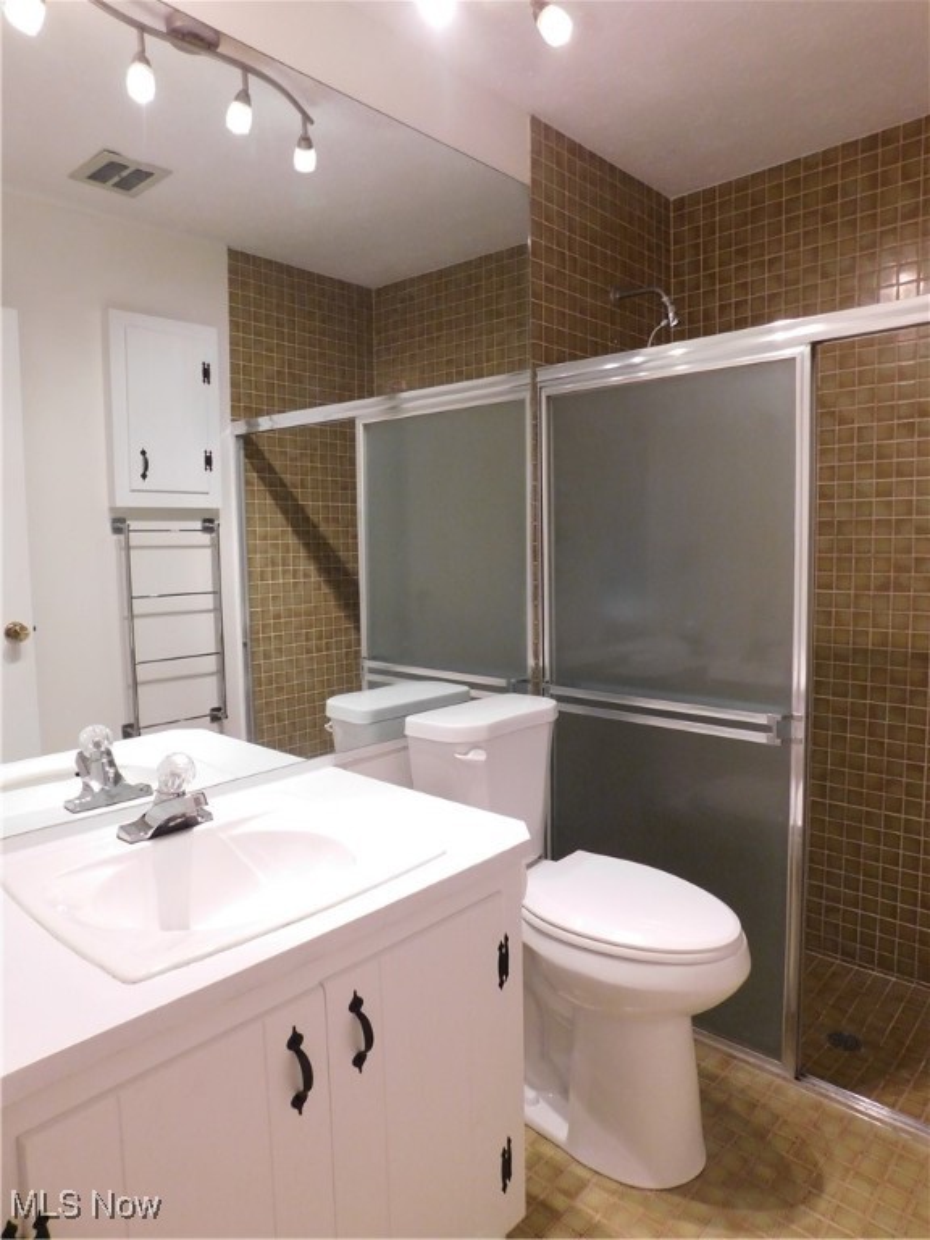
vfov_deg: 73.9
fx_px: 824
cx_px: 465
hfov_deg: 58.9
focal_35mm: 23
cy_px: 620
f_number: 3
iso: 320
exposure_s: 1/30
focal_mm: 4
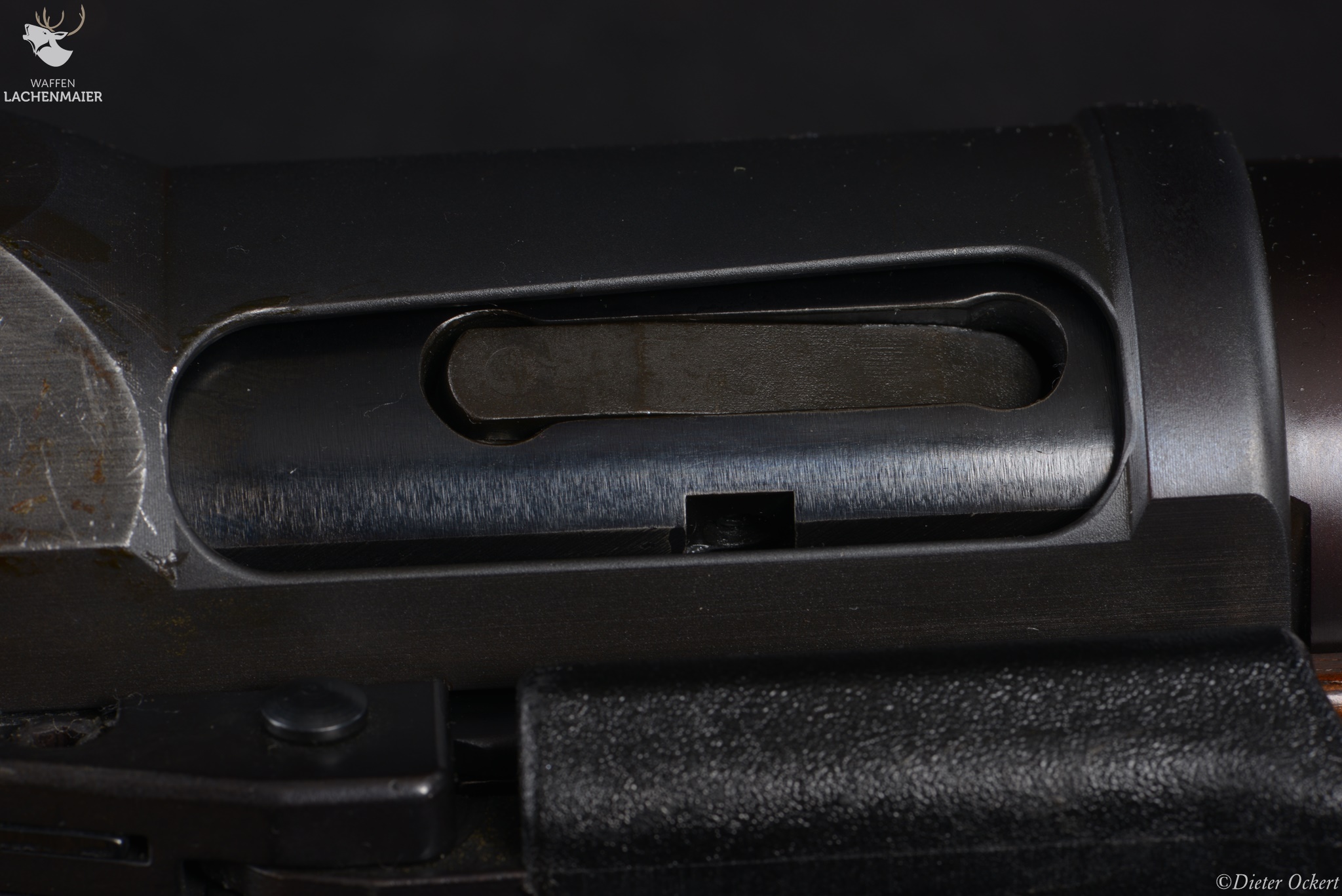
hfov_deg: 19.4
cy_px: 448
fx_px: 3915
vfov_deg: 13.1
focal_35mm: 105
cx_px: 671
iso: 100
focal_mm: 105
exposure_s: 1/60
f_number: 22
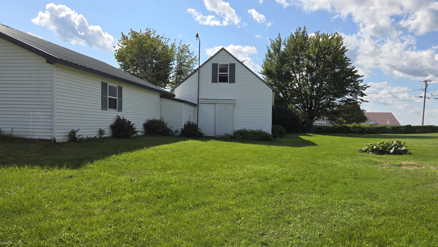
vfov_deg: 42.8
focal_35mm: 27
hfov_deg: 69.8
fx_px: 314
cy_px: 138
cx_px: 231
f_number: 1.8
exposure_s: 1/2296
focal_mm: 5.4
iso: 25
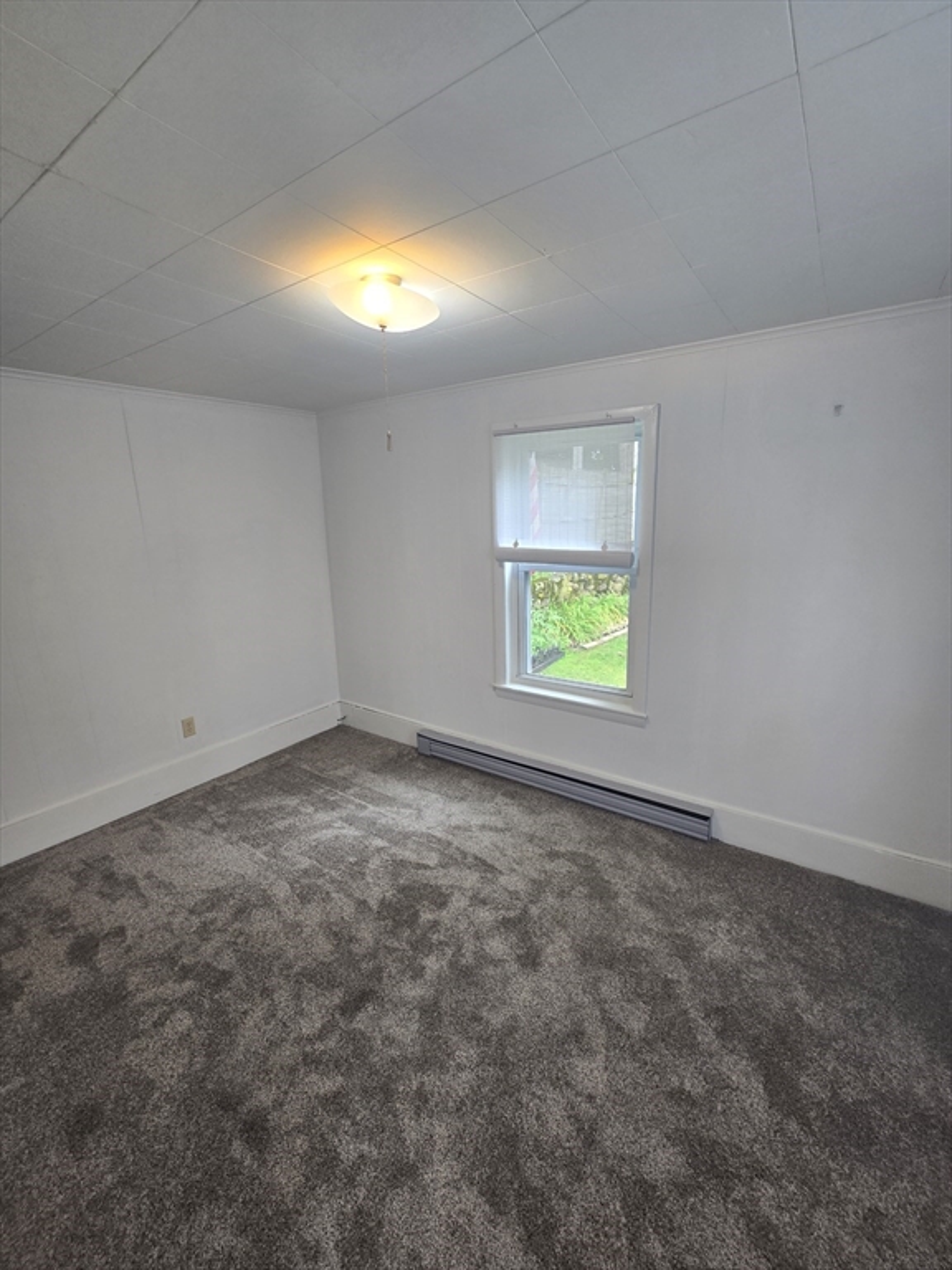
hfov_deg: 89.9
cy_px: 635
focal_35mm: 13
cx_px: 476
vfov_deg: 106.2
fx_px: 477
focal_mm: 2.2
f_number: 2.2
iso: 80
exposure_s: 1/60
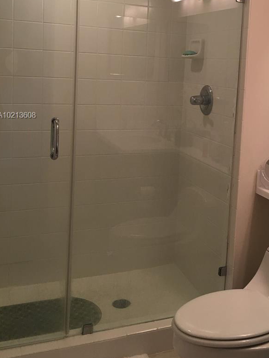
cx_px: 205
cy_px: 116
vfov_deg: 41.5
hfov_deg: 31.6
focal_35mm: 45
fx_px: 466
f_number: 2.2
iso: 25
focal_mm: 4.15
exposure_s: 1/15
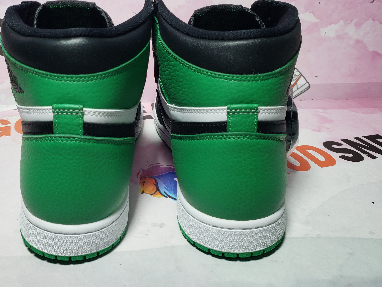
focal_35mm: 33
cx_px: 140
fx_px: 364
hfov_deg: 54.6
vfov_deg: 42.8
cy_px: 123
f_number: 1.5
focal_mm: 4.3
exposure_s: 1/336
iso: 50
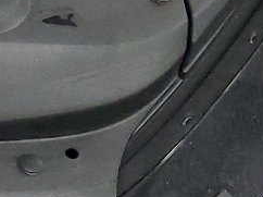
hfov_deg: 9.7
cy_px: -60
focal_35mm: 172
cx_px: -436
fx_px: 1305
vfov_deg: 8.5
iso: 251
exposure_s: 1/60.2
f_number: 1.5
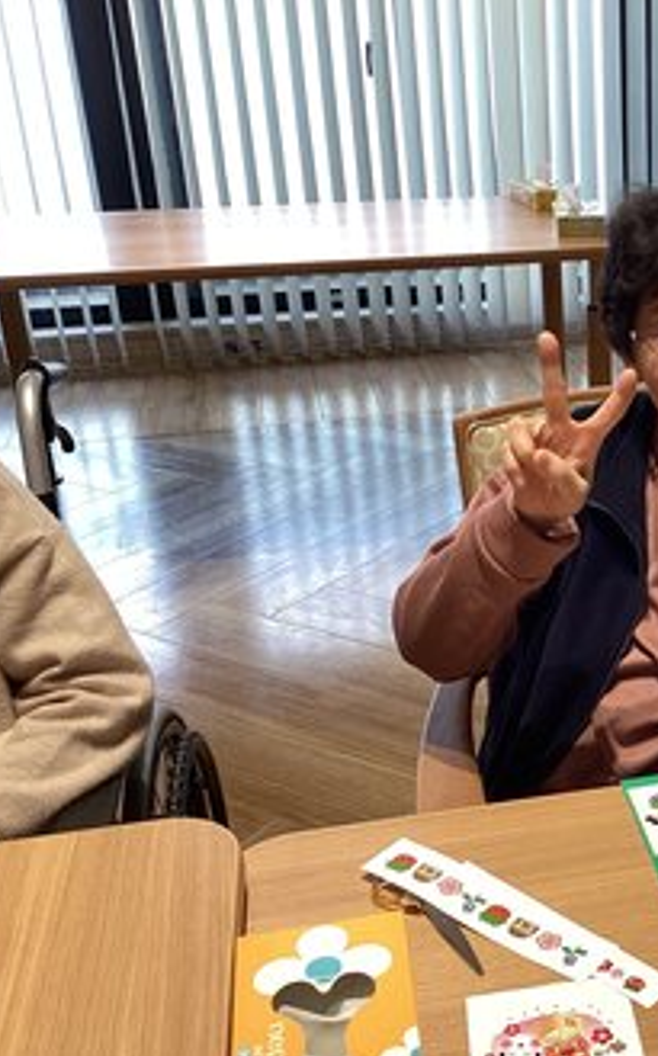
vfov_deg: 44.4
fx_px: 1294
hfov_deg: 26.8
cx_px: 677
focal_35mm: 45
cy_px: 539
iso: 80
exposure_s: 1/60
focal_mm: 3.3
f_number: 2.4
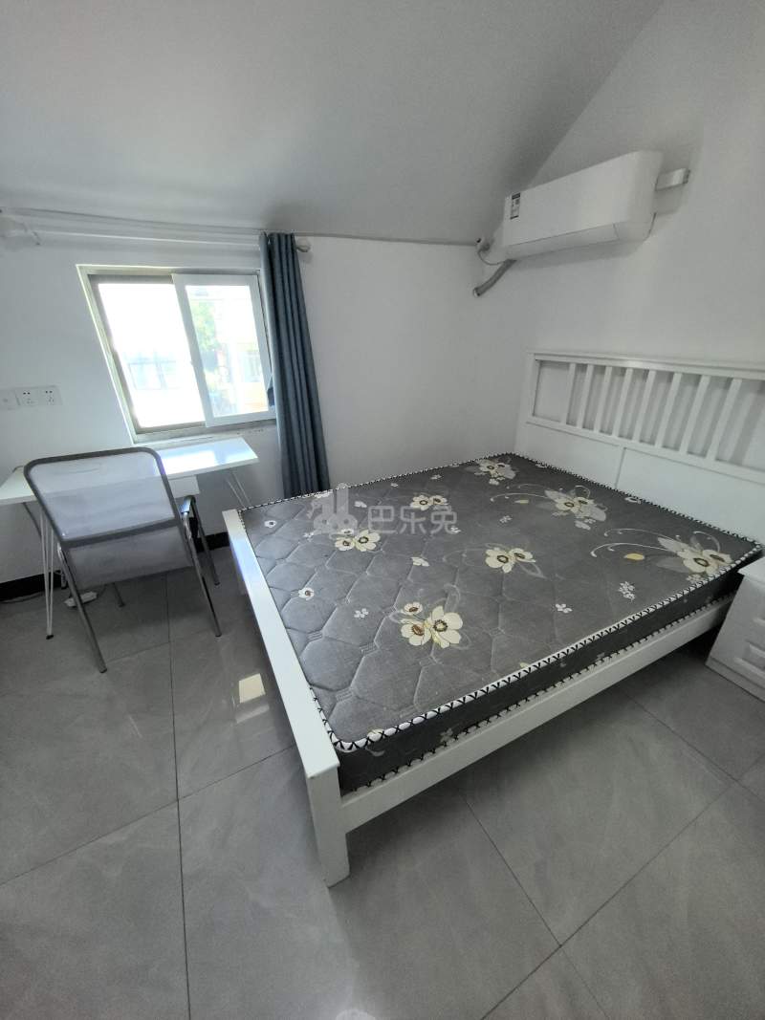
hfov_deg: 89.9
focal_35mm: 13
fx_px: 383
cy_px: 510
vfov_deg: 106.2
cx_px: 382
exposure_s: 1/50
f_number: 2.2
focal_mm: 1.95
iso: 160
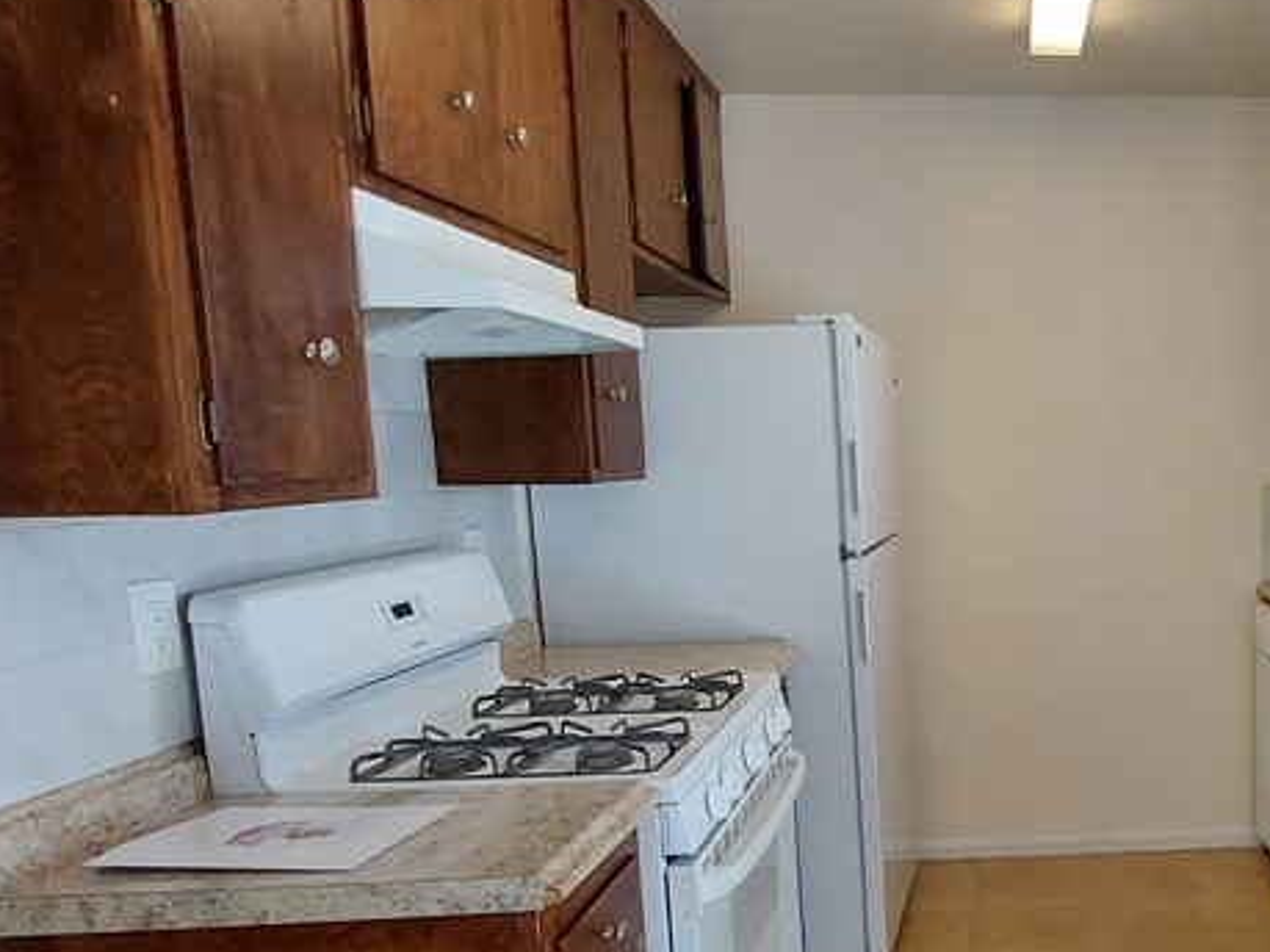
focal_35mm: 29
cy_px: 623
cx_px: 1079
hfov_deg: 55.6
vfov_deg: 47.5
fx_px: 1064
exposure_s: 1/60
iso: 160
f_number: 2.2
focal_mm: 1.74
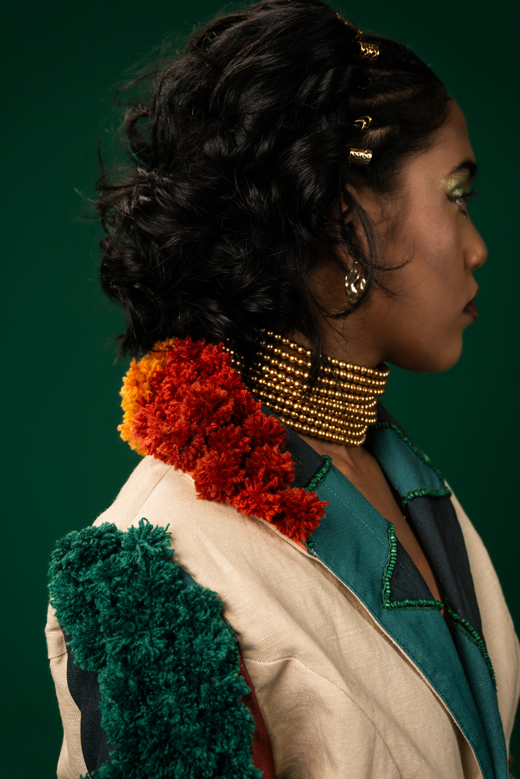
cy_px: 390
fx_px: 1202
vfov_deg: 35.9
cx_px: 260
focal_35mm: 56
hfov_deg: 24.4
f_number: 5.6
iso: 100
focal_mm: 37
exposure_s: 1/80
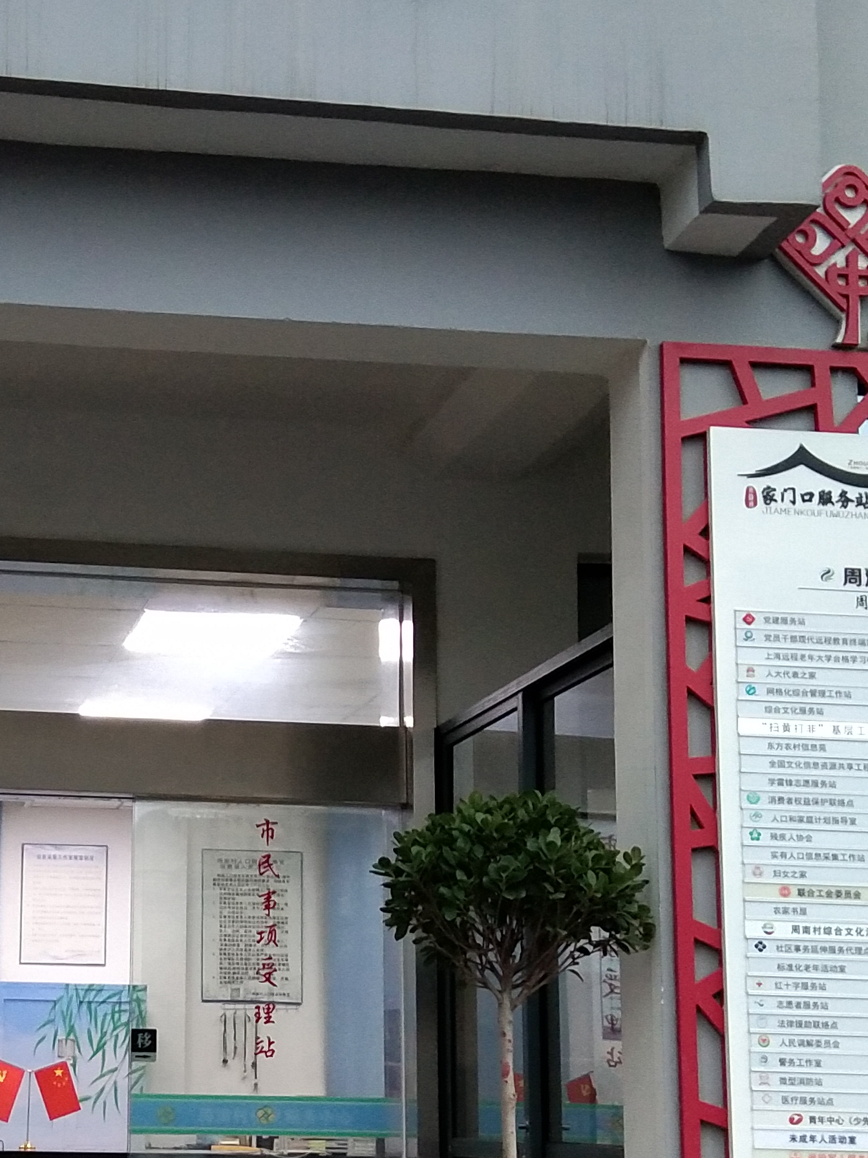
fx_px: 2407
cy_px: 774
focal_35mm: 72
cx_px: 147
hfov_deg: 20.2
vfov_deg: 26.9
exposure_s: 1/25
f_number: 2.2
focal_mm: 3.69
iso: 500
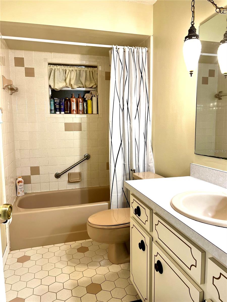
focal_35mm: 26
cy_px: 151
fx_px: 227
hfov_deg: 53.1
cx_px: 114
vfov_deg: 67.3
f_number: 1.5
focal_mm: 5.7
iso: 80
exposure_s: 1/60
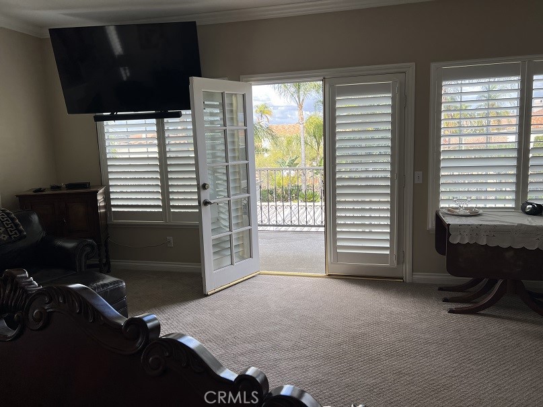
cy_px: 204
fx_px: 408
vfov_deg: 53.1
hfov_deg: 67.3
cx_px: 272
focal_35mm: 26
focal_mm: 5.7
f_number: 1.5
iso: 50
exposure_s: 1/639
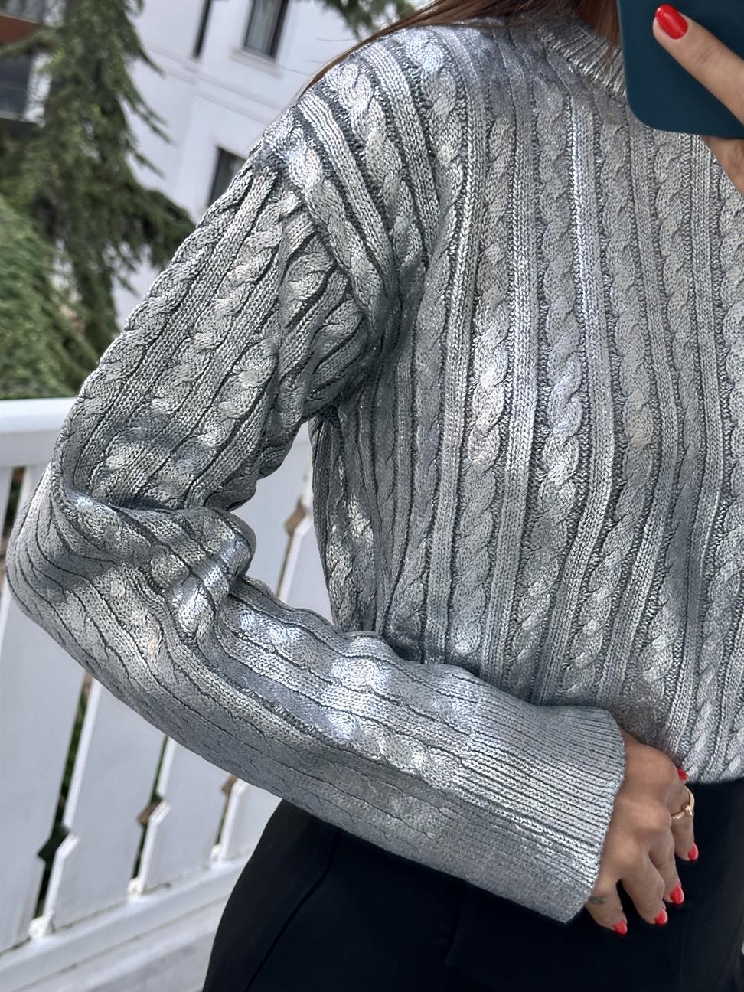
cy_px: 496
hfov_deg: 30.3
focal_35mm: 48
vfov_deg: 39.7
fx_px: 1376
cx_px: 372
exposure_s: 1/60
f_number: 1.78
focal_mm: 6.86
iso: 125
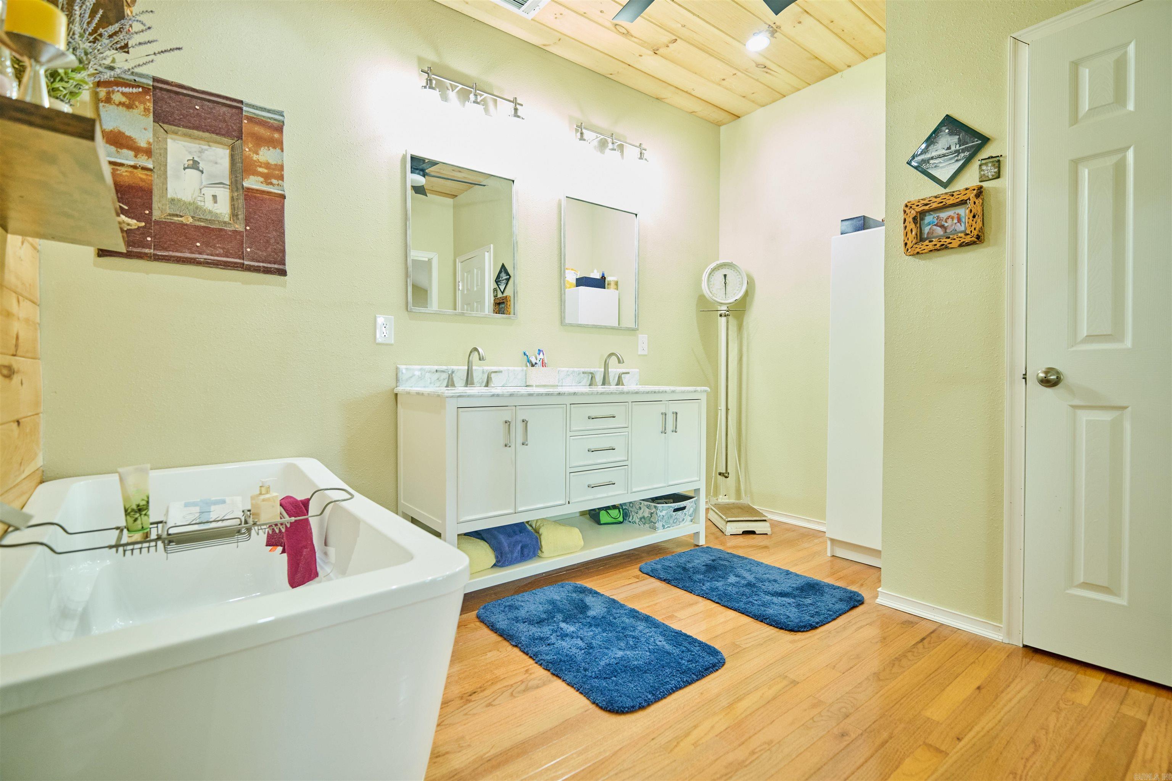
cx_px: 586
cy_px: 390
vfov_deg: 73.7
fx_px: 521
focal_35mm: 16
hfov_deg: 96.7
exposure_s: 1/80
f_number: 2.8
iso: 1250
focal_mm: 16
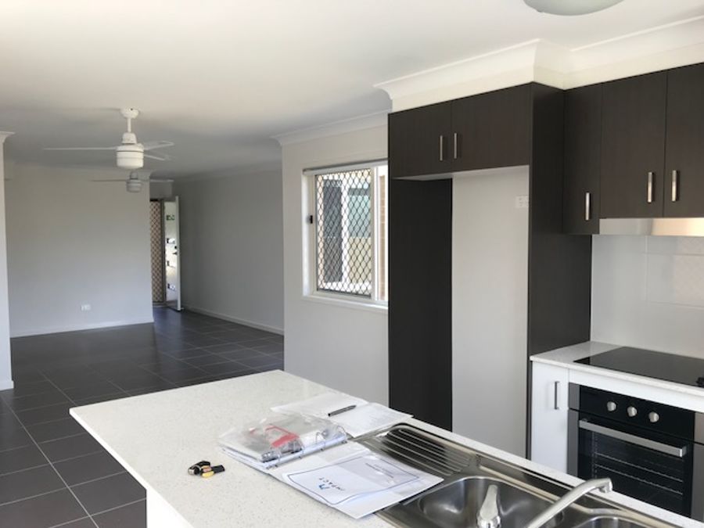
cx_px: 352
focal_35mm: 28
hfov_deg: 63.4
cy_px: 264
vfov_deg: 49.7
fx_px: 569
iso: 25
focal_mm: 3.99
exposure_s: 1/90
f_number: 1.8
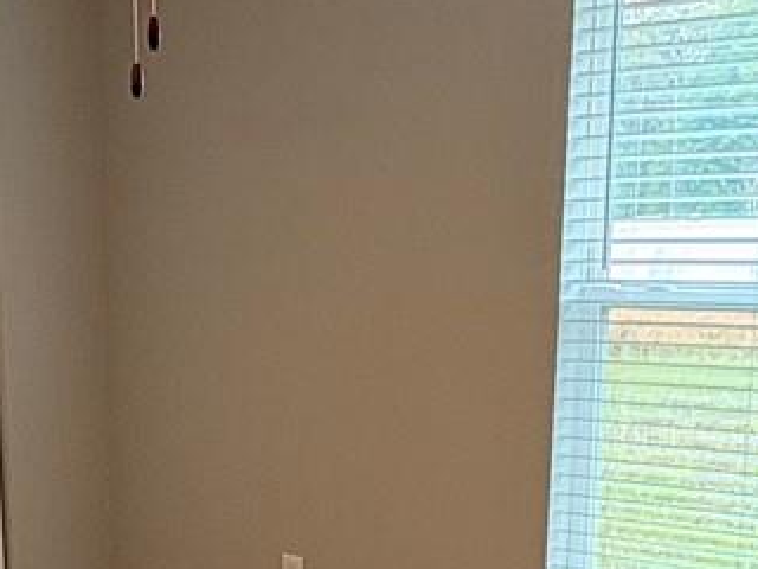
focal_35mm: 70
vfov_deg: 20.3
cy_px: 576
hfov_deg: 26.8
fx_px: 1533
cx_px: 71
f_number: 2.2
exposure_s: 1/60
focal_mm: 2.22
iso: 160
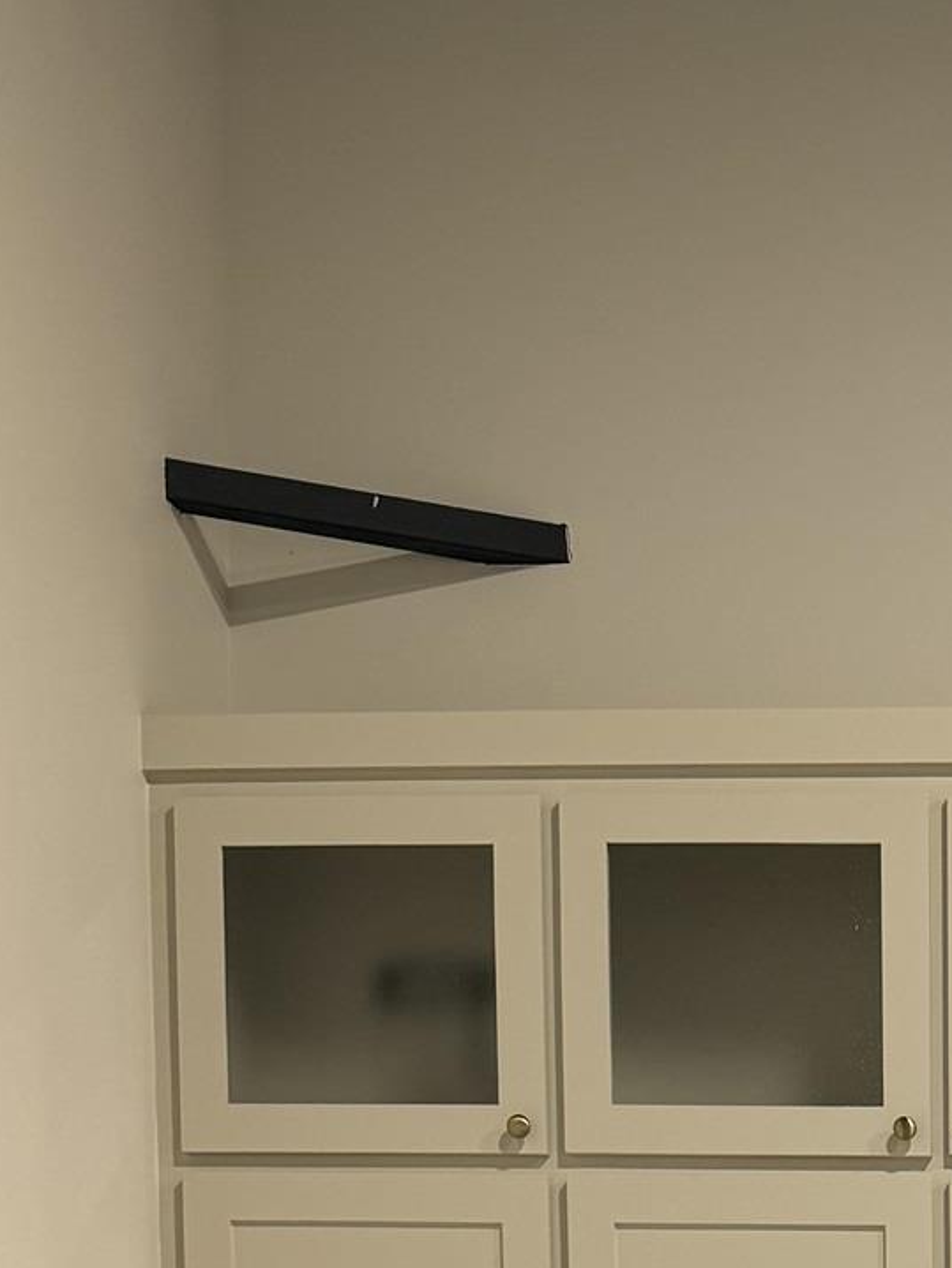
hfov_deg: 18.1
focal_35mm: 77
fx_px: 2822
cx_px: 1175
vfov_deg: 21.5
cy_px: 1863
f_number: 1.78
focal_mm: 6.76
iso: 80
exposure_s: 1/183
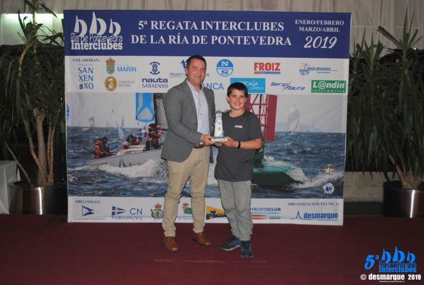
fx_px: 460
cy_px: 142
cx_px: 212
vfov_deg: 34.4
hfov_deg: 49.5
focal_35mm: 39
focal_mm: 26
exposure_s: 1/60
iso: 200
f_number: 4.2
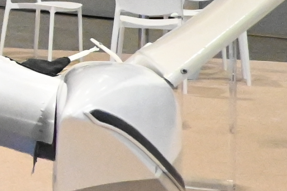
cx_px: -635
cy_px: -74
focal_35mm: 167
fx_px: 1331
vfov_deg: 8.1
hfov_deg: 9.2
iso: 6400
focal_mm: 16
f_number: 3.5
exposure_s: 1/800
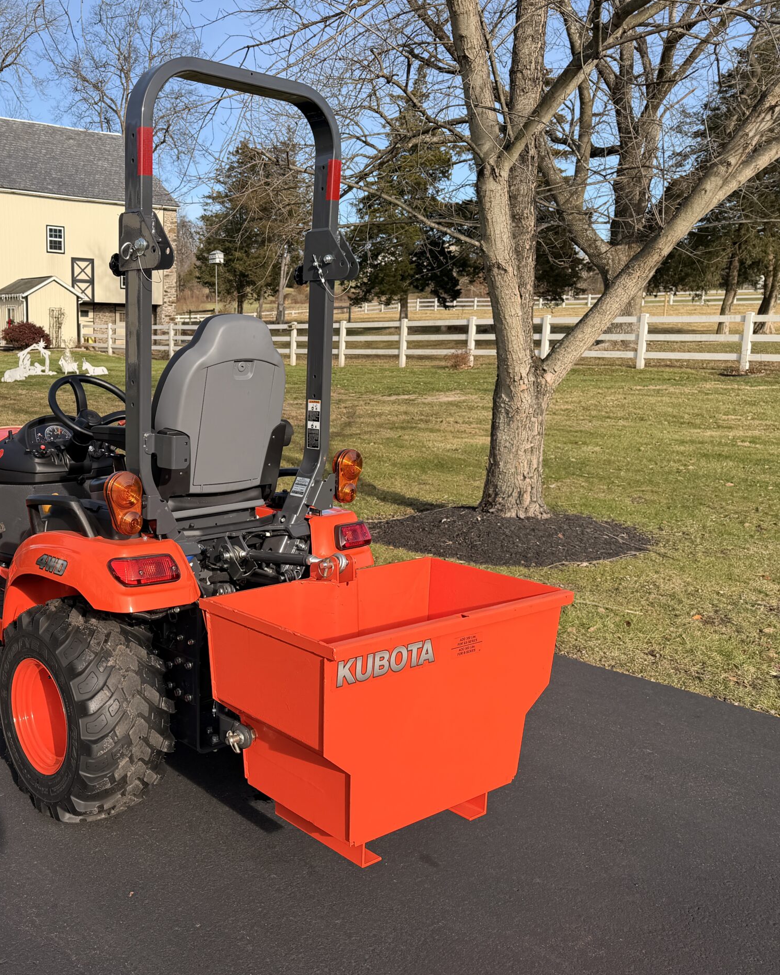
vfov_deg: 55.7
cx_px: 172
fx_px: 923
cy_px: 490
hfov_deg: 43.9
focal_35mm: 32
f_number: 1.78
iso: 80
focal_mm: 6.76
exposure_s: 1/2232
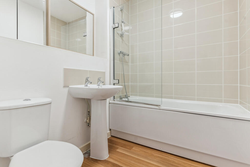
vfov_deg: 70.5
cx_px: 125
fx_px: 118
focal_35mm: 17
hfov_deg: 93.3
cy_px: 84
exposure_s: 1/50
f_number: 5.6
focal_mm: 17
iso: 800
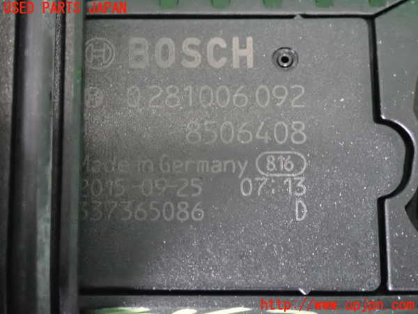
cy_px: 157
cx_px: 209
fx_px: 1063
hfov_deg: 22.3
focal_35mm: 88
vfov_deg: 16.8
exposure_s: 1/60
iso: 5000
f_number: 4.5
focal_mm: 15.66
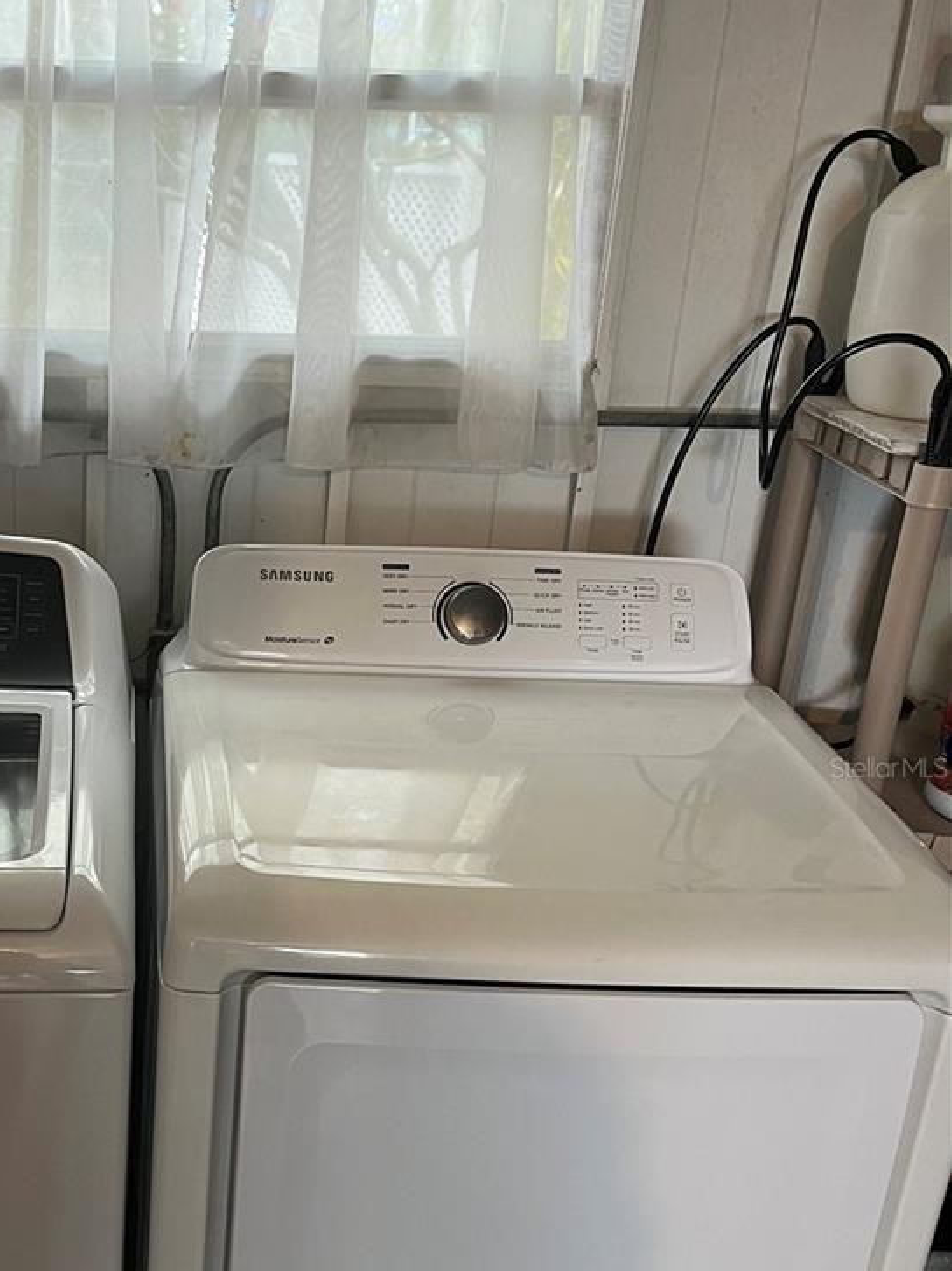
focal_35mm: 43
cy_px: 767
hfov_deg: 32.5
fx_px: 1578
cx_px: 166
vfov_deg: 43.6
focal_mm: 5.1
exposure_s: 1/60
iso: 80
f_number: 1.6
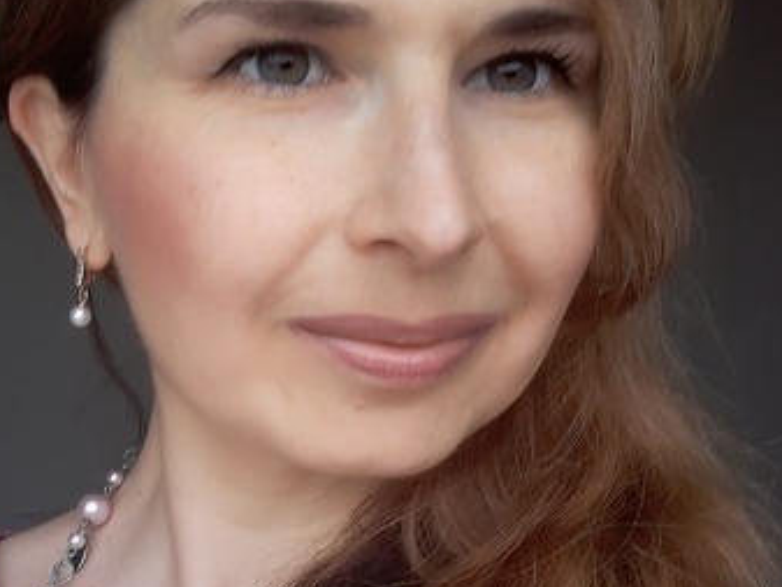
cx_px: 262
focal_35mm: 57
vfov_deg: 25.4
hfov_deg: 33.5
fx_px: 1288
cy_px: 434
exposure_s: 1/50
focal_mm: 2.66
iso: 64
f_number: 2
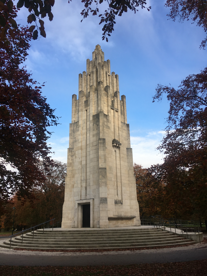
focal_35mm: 29
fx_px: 231
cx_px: 104
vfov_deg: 61.7
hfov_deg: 48.2
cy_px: 138
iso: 25
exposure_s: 1/340
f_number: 2.2
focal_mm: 4.15
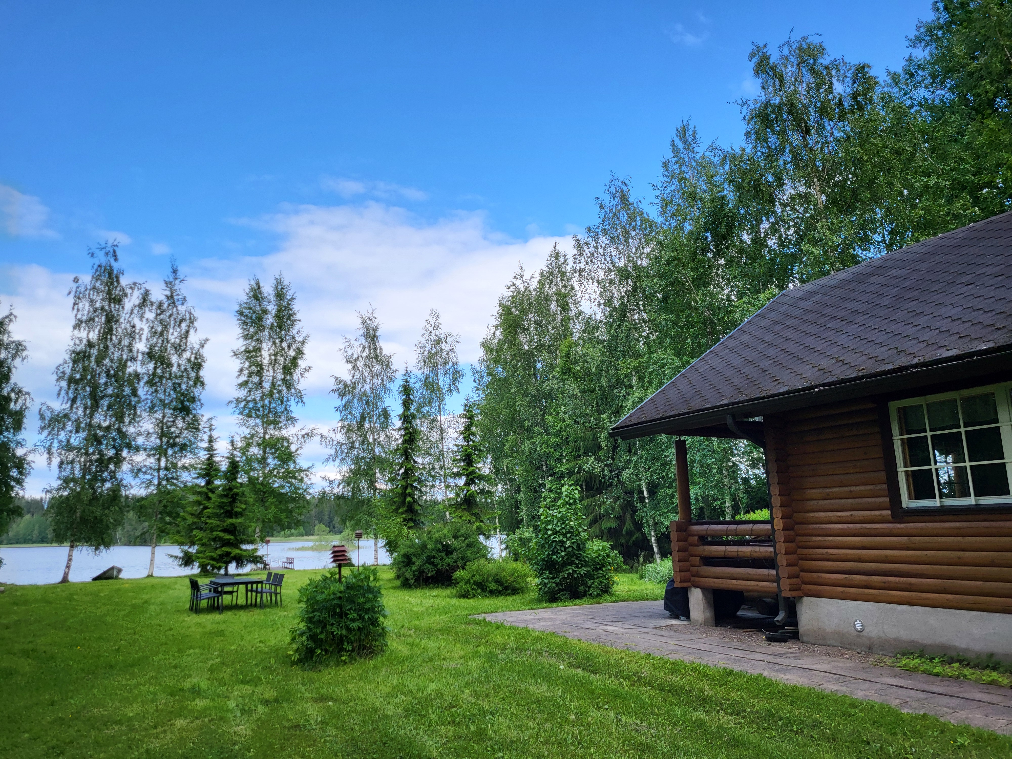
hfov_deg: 67.3
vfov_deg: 53.1
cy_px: 380
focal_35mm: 26
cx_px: 506
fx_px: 760
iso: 40
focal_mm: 5.4
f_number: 1.8
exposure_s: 1/1084
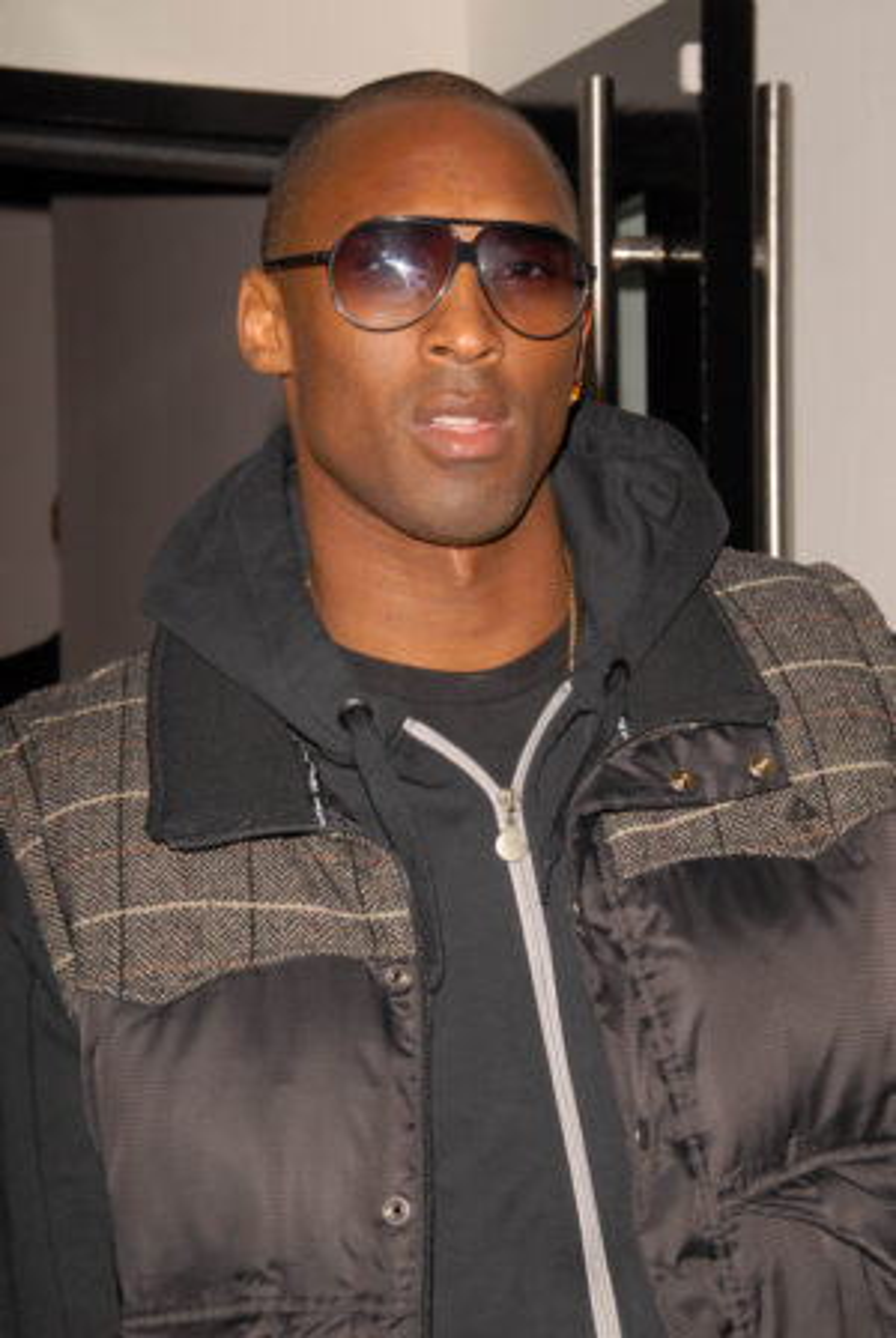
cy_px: 669
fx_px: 3629
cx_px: 448
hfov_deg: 14.1
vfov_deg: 20.9
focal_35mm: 98
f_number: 8
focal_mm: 65
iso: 400
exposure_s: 1/250
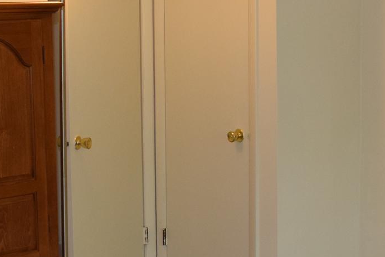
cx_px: 208
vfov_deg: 17.0
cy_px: 82
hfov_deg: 25.3
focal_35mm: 80
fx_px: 856
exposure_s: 1/100
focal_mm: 18
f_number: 5
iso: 800
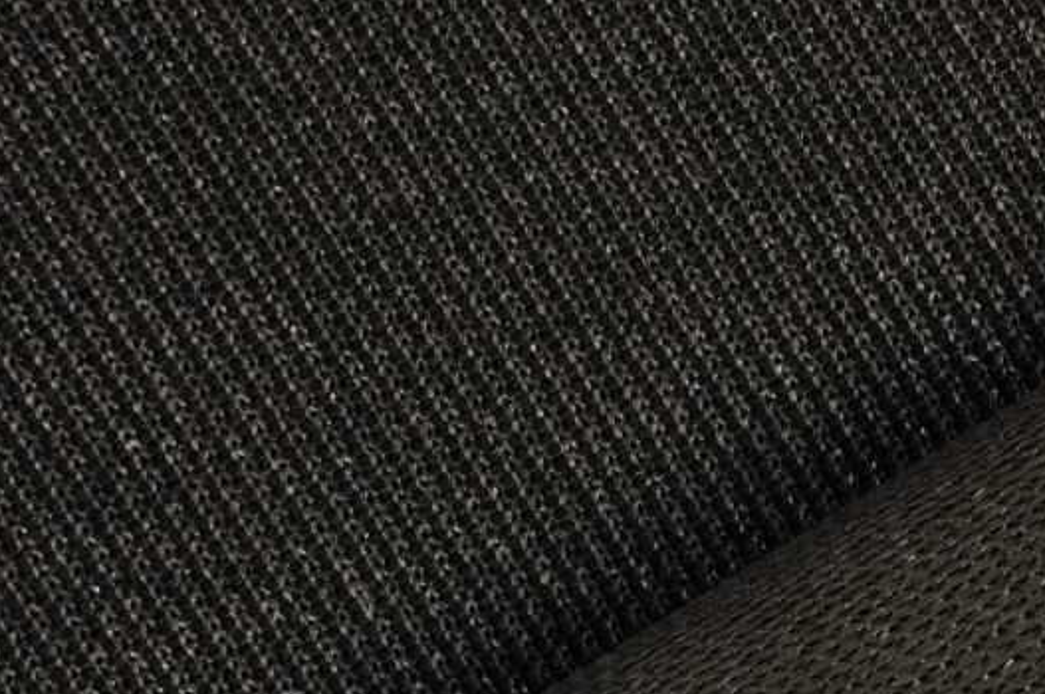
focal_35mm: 162
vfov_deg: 8.4
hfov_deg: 12.2
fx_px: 4697
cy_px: 476
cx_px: 1474
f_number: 11
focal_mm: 38
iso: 200
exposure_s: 1/40
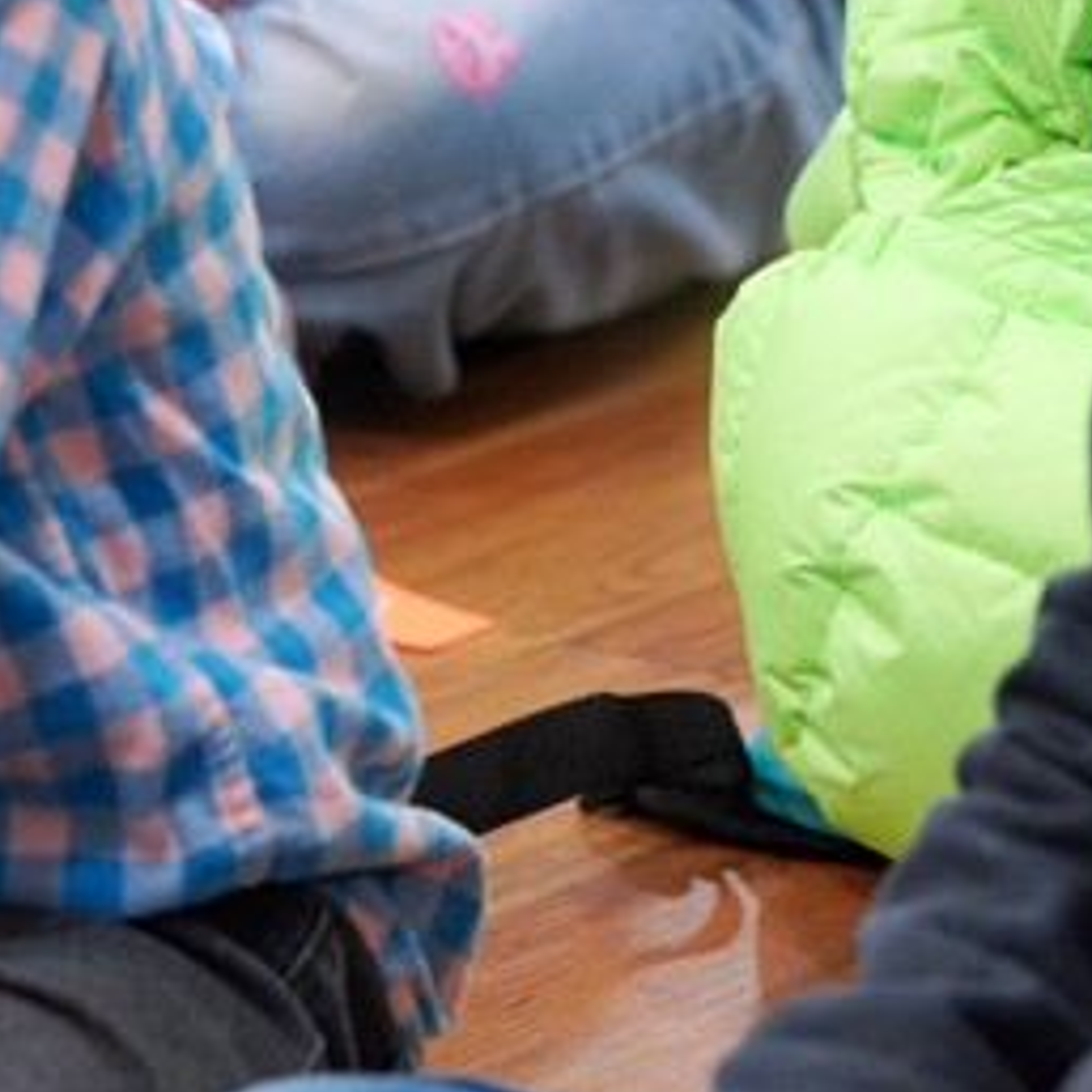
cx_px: -476
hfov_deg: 5.7
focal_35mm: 303
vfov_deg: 5.8
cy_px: 98
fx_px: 10814
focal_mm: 102
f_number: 4
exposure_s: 1/160
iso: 2000
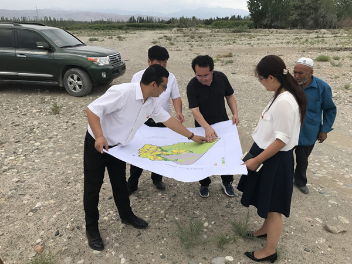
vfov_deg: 49.7
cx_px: 176
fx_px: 285
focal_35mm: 28
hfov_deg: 63.4
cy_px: 132
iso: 20
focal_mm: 3.99
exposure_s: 1/1742
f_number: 1.8
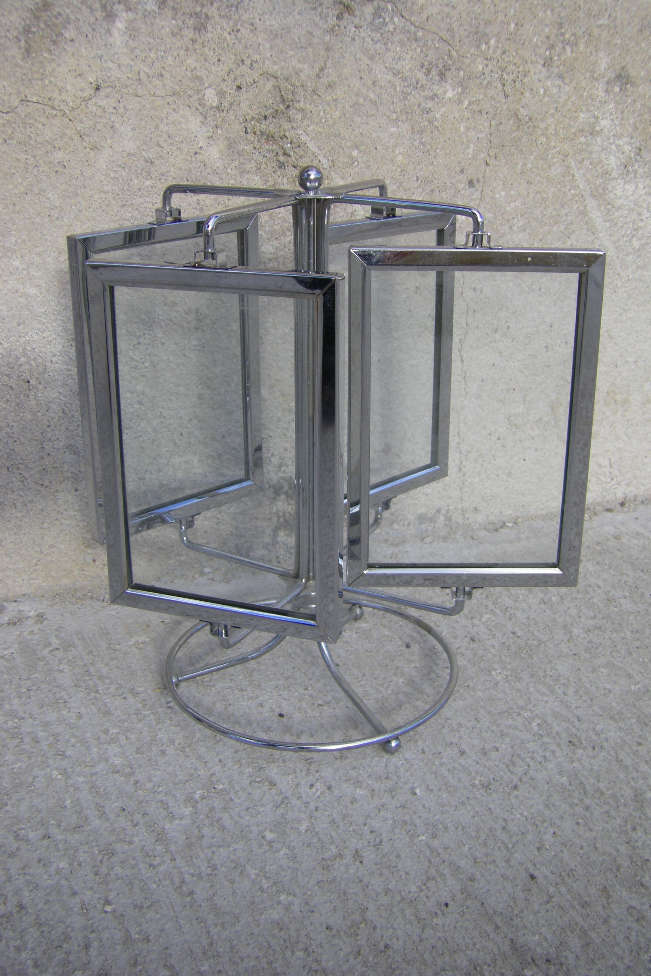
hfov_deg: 33.4
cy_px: 484
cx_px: 318
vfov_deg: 48.5
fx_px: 1085
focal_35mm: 40
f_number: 3.5
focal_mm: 6.3
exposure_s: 1/250
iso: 64
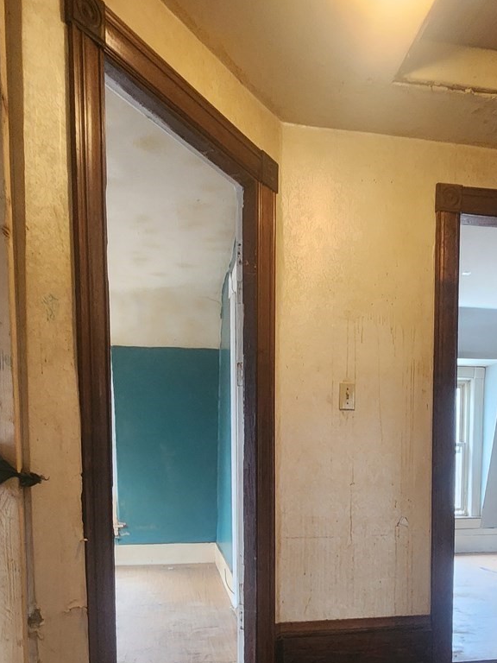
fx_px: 498
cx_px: 271
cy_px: 508
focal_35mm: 26
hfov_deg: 53.0
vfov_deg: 62.8
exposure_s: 1/30
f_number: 2.2
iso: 640
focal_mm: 2.2
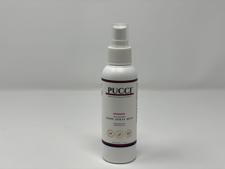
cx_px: 112
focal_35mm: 52
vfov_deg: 28.0
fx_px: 338
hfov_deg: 36.8
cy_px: 84
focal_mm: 6
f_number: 2
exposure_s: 1/176
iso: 25
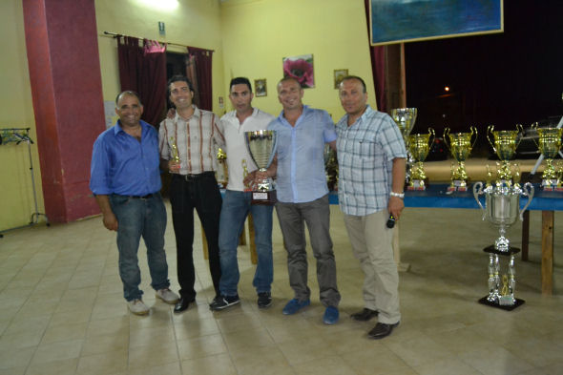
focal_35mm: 28
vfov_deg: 45.6
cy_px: 188
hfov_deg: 64.6
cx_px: 282
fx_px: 446
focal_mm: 19
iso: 3200
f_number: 3.5
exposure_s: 1/60
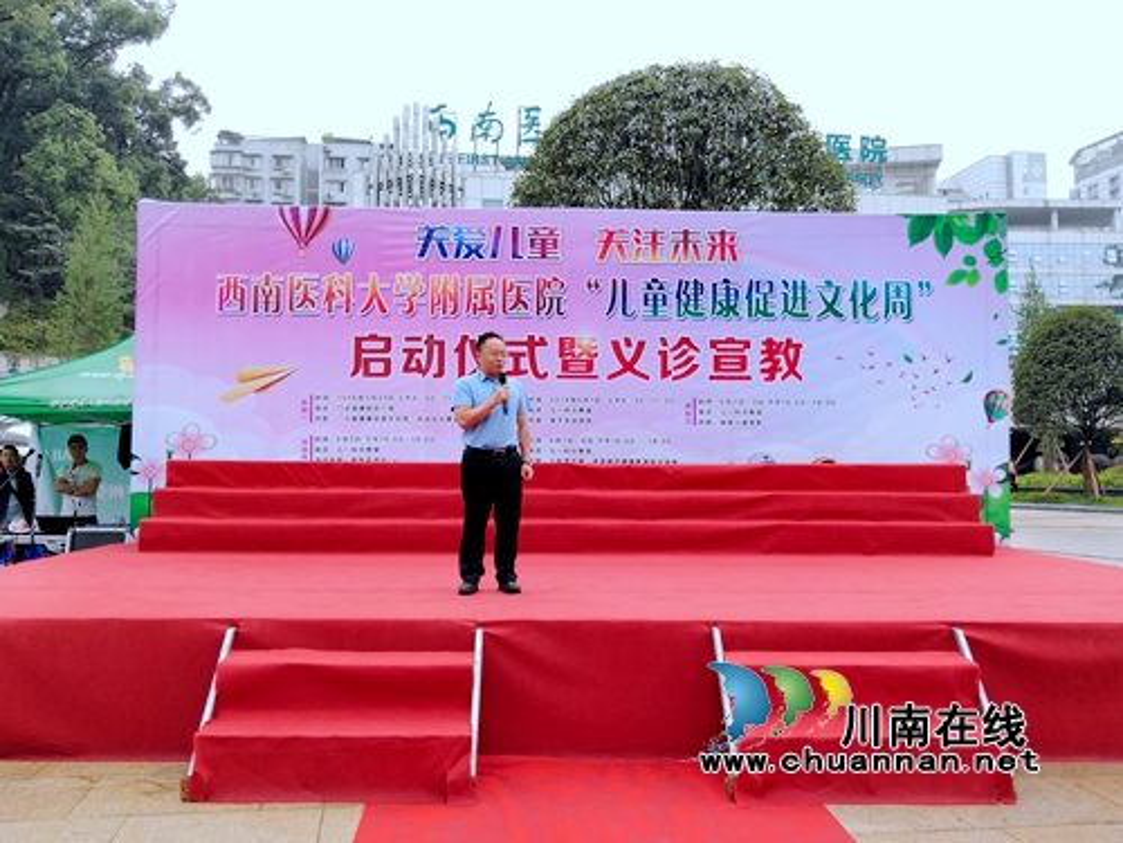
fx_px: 1200
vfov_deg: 38.7
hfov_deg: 50.1
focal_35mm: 37
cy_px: 422
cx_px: 562
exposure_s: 1/444
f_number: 1.8
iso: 129
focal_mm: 3.95
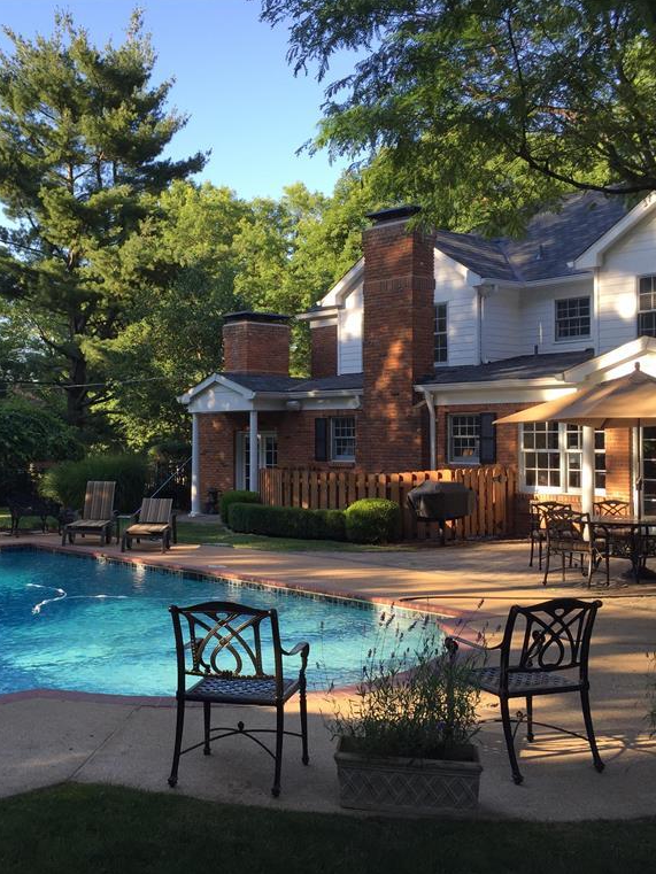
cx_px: 215
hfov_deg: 36.4
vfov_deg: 47.9
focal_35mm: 39
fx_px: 985
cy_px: 436
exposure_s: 1/370
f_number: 2.2
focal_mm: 4.15
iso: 32
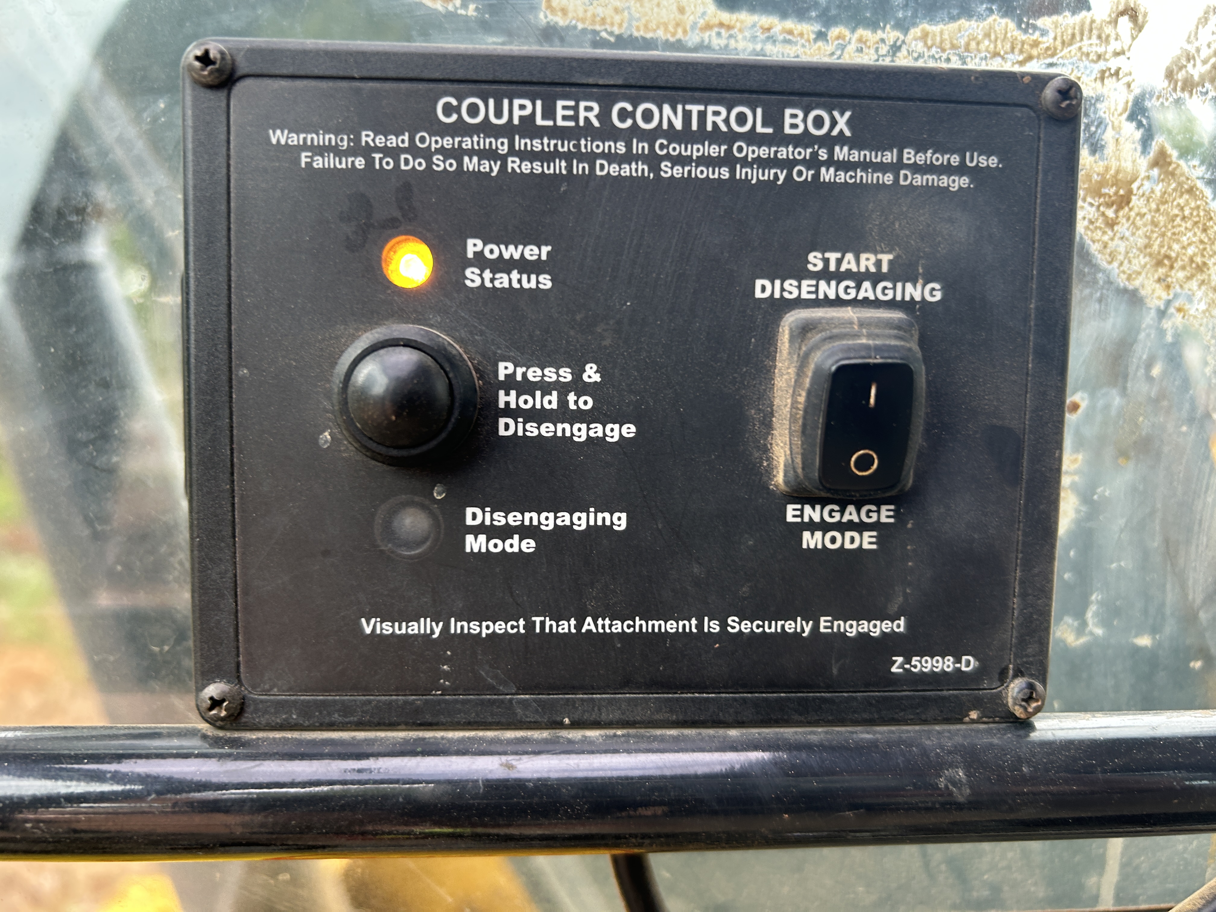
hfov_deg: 67.3
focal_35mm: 26
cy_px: 456
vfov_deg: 53.1
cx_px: 608
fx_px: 913
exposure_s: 1/121
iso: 50
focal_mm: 5.7
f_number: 1.5
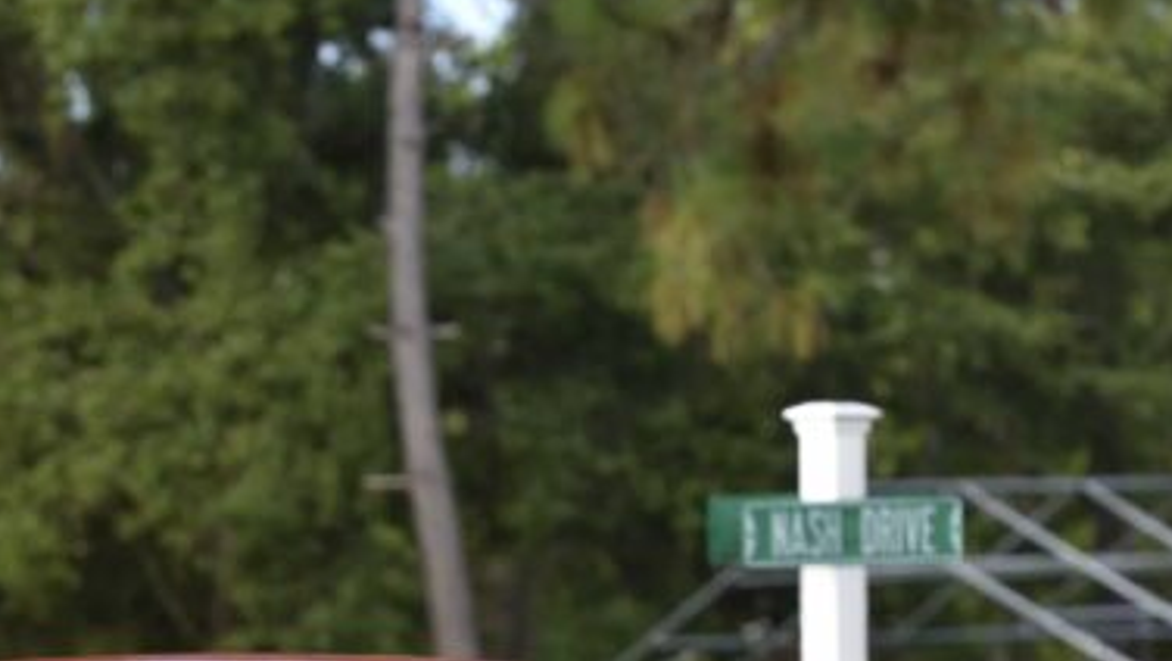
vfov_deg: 3.2
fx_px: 11971
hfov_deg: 5.6
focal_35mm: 385
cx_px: 287
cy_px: 1032
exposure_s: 1/250
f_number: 5.6
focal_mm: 135
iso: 400
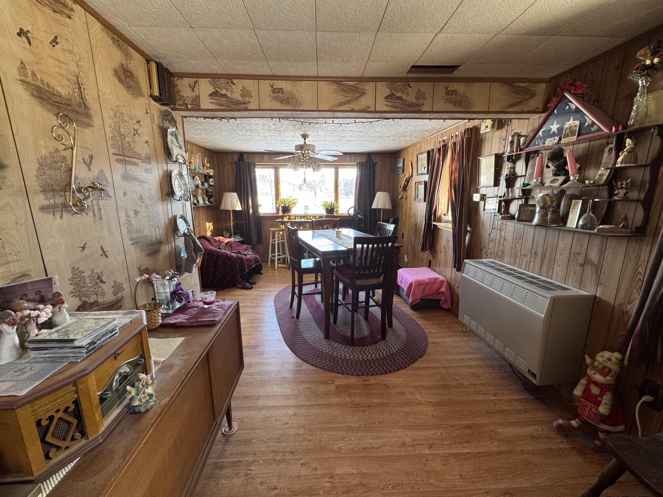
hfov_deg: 102.1
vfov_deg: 85.7
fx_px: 268
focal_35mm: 14
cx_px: 332
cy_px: 248
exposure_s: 1/60
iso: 160
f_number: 2.2
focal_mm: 2.22
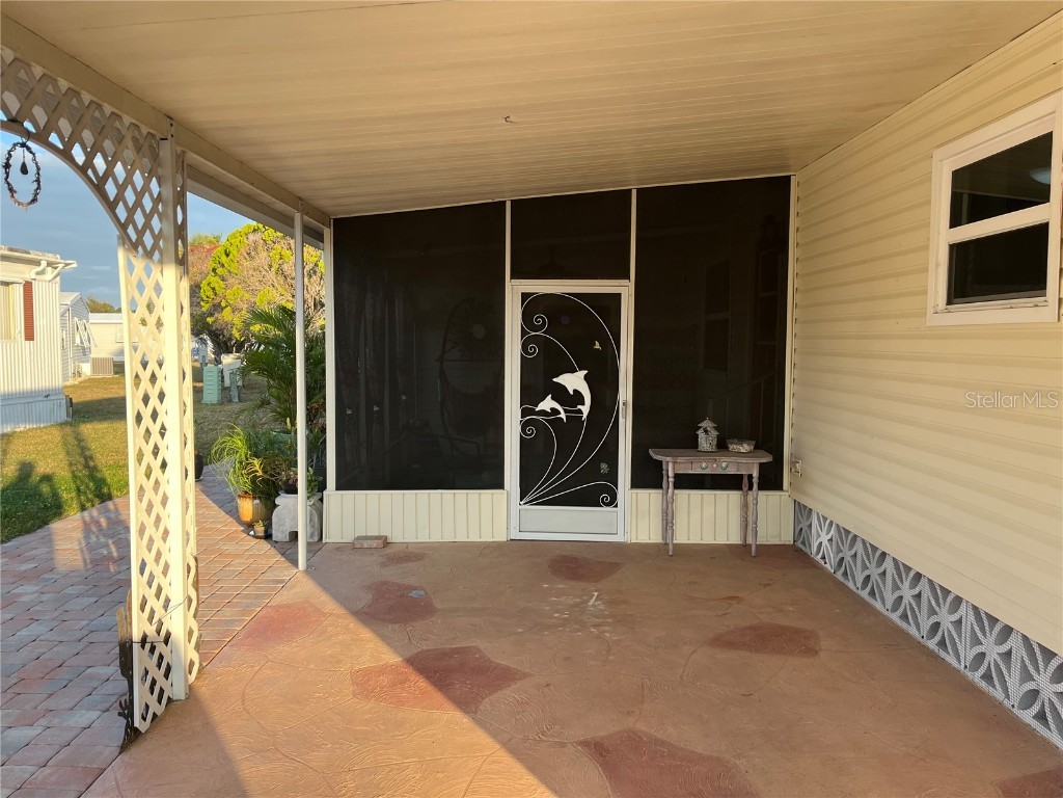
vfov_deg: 53.1
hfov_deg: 67.3
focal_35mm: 26
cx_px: 532
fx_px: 798
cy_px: 399
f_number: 1.6
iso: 50
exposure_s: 1/400
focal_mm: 5.1
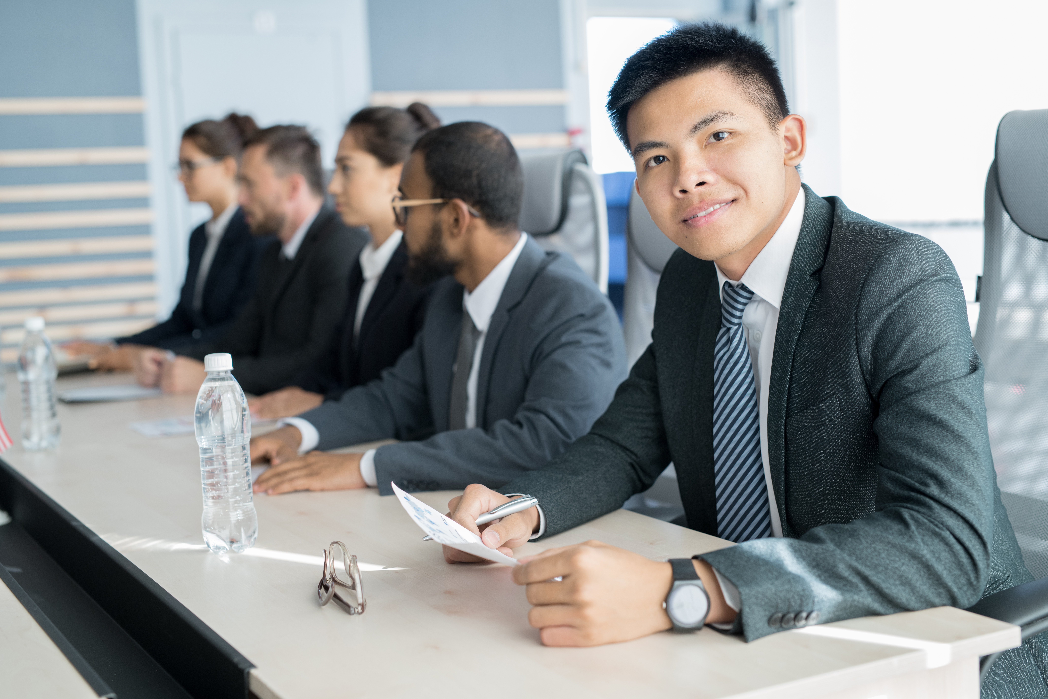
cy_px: 350
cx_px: 524
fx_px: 1455
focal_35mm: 50
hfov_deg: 39.6
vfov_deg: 27.0
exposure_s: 1/160
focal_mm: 50
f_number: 3.5
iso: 400
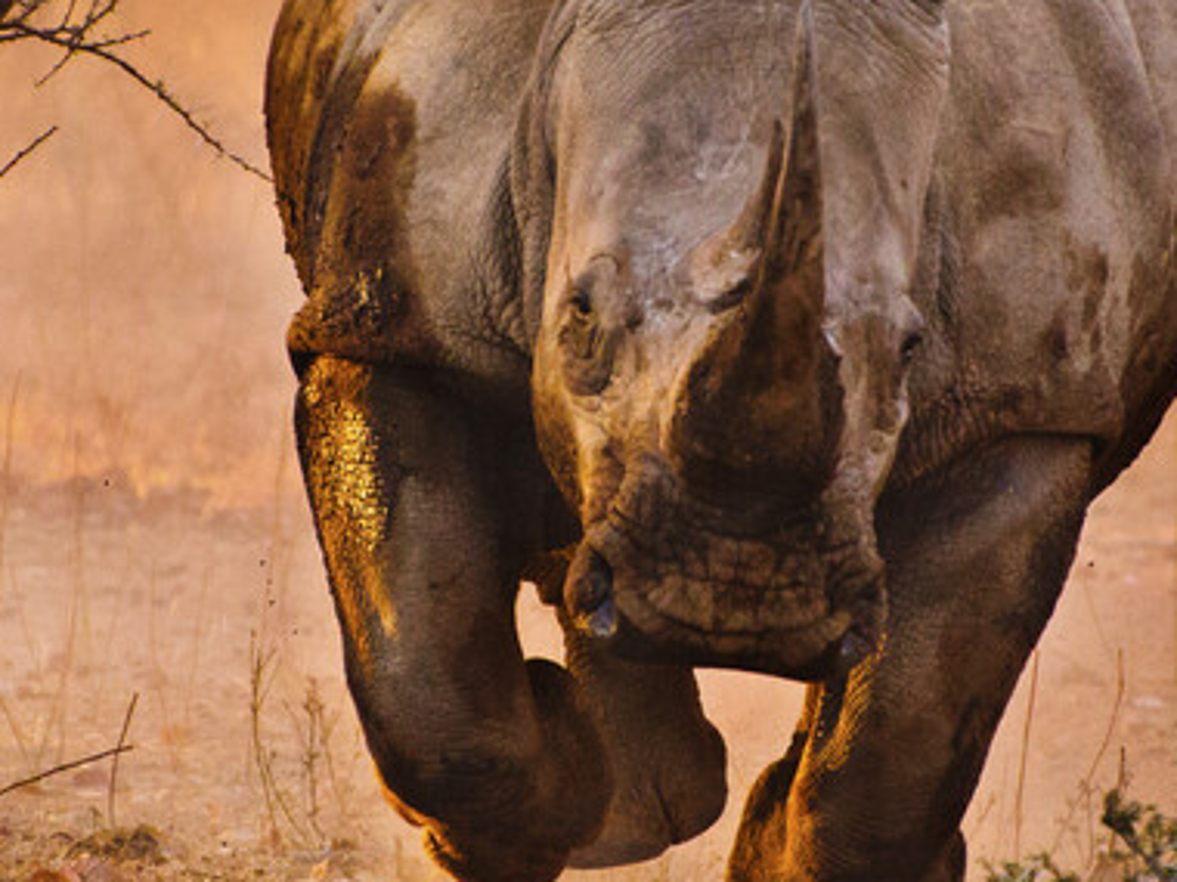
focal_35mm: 768
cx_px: 867
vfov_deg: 1.9
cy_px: 371
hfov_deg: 2.6
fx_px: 26113
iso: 3200
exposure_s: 1/1000
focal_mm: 270
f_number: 5.6
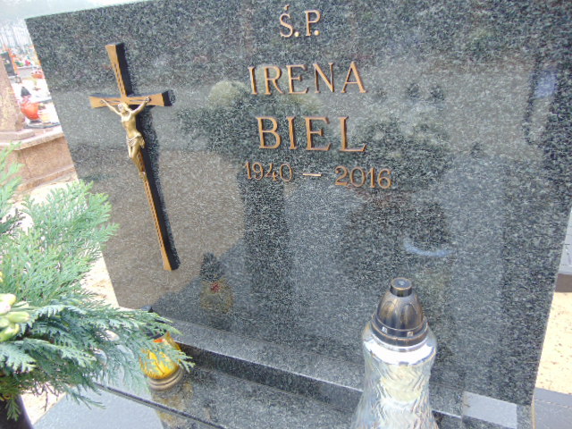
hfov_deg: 69.4
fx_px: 413
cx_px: 286
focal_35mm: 25
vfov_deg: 54.9
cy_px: 214
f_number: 3
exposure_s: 1/100
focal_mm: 4.5
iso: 80
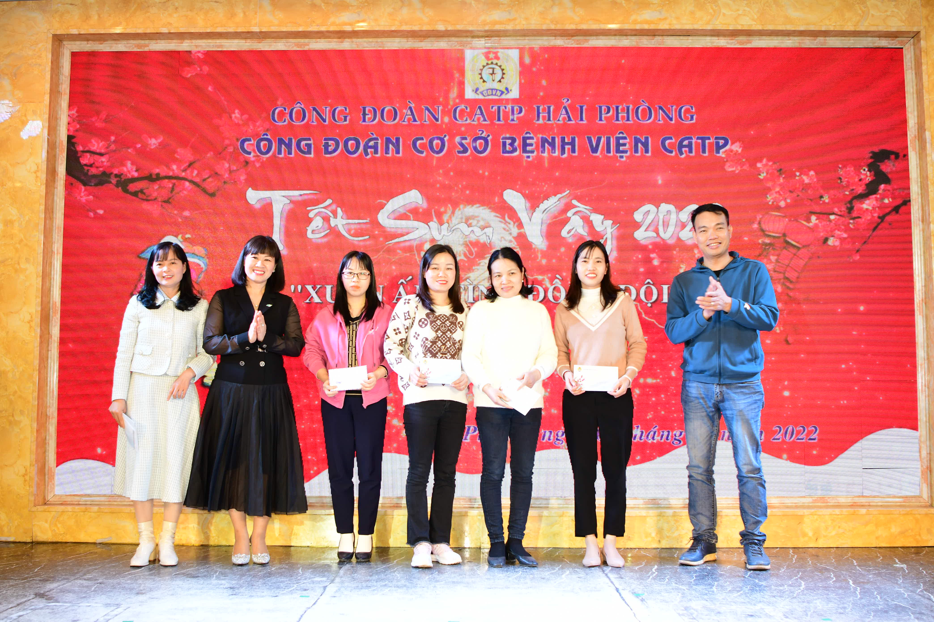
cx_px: 467
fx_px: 934
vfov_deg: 36.9
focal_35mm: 36
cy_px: 311
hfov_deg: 53.1
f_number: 3.2
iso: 400
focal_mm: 24
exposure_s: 1/200
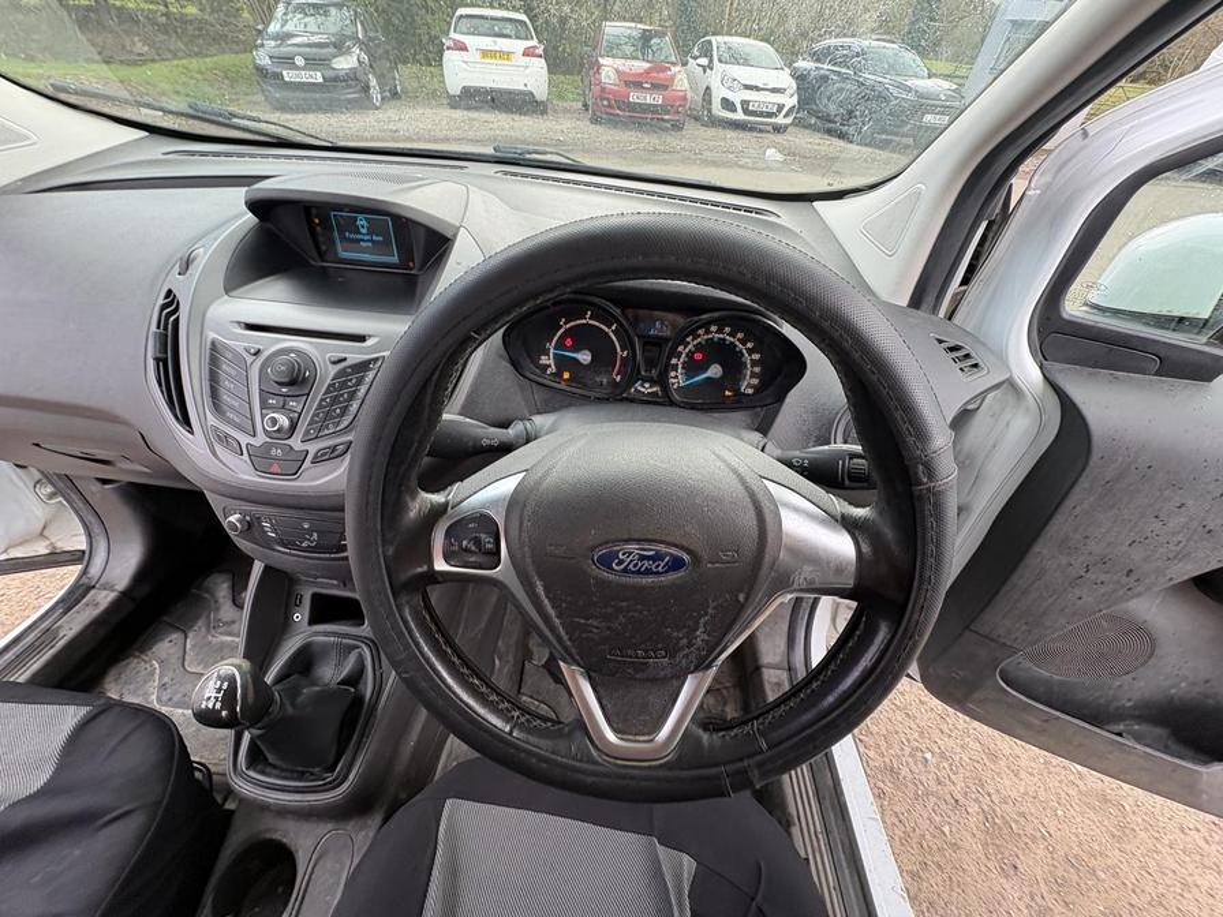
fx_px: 495
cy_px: 458
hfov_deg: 102.1
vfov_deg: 85.7
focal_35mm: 14
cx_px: 612
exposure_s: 1/99
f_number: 2.2
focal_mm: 2.22
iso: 125
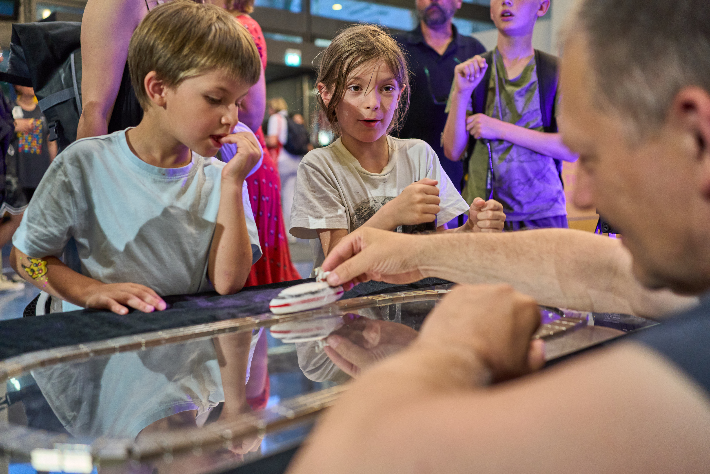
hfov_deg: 54.4
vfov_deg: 37.9
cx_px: 355
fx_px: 690
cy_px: 237
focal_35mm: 35
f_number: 2.8
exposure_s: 1/125
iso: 2000
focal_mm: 35
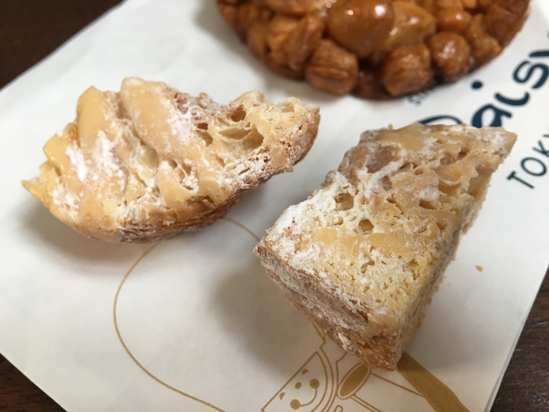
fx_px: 460
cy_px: 206
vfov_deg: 48.2
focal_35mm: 29
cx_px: 274
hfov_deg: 61.7
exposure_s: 1/15
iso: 64
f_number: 2.2
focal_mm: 4.15
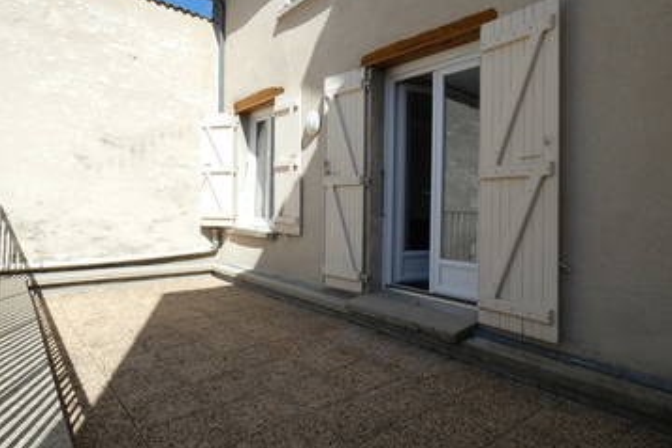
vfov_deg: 59.4
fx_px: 392
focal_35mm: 21
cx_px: 337
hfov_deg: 81.2
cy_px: 205
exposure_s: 1/800
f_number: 3.2
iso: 80
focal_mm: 3.6
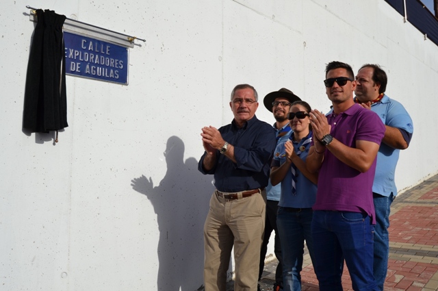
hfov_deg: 62.0
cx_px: 219
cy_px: 146
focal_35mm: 30
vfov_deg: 43.5
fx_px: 365
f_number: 9
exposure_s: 1/320
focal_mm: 20
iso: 100
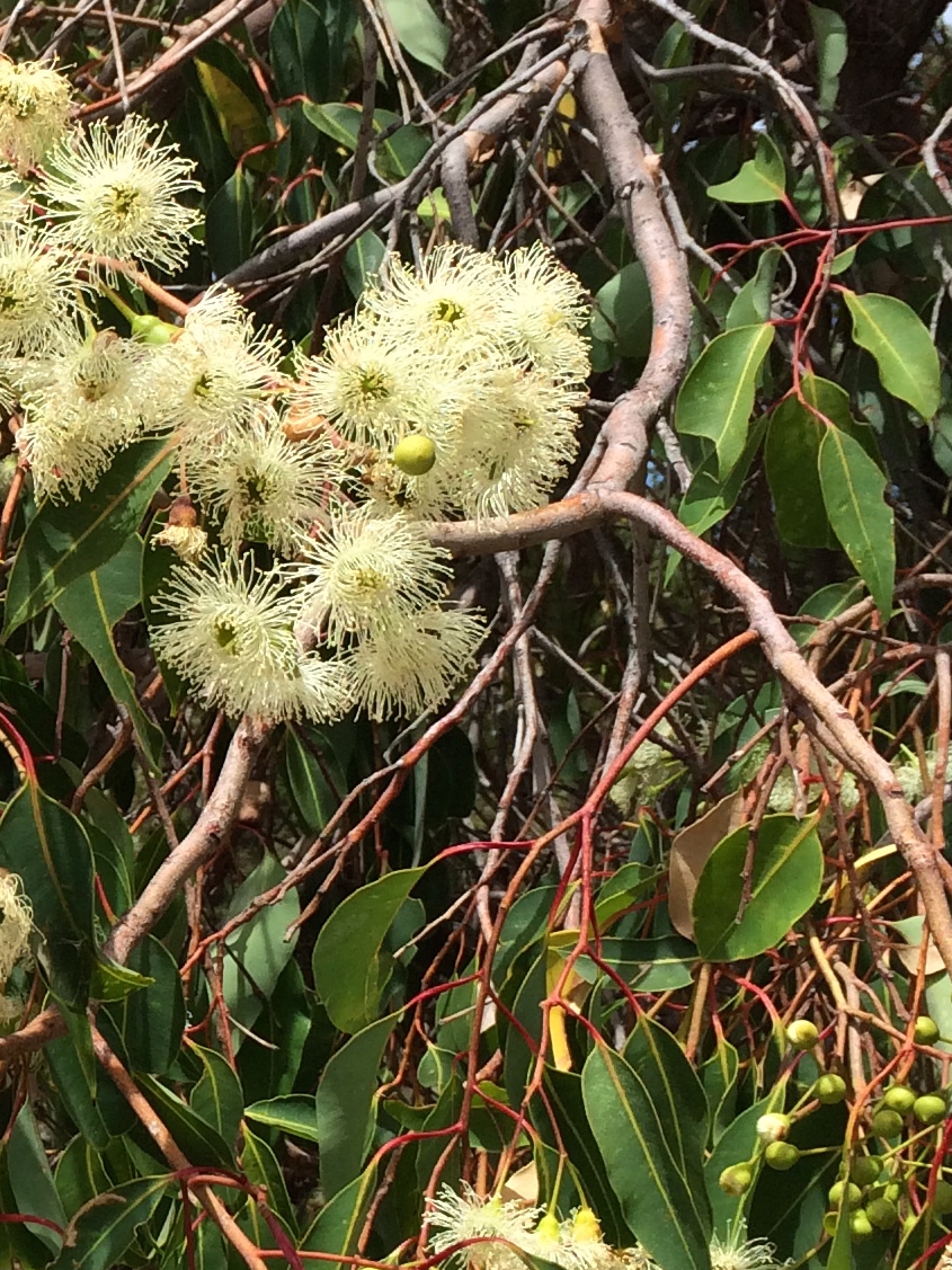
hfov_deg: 16.4
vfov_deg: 23.2
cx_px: -363
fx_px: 3081
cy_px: 787
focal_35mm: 84
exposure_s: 1/2160
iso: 32
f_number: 2.2
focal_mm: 4.15
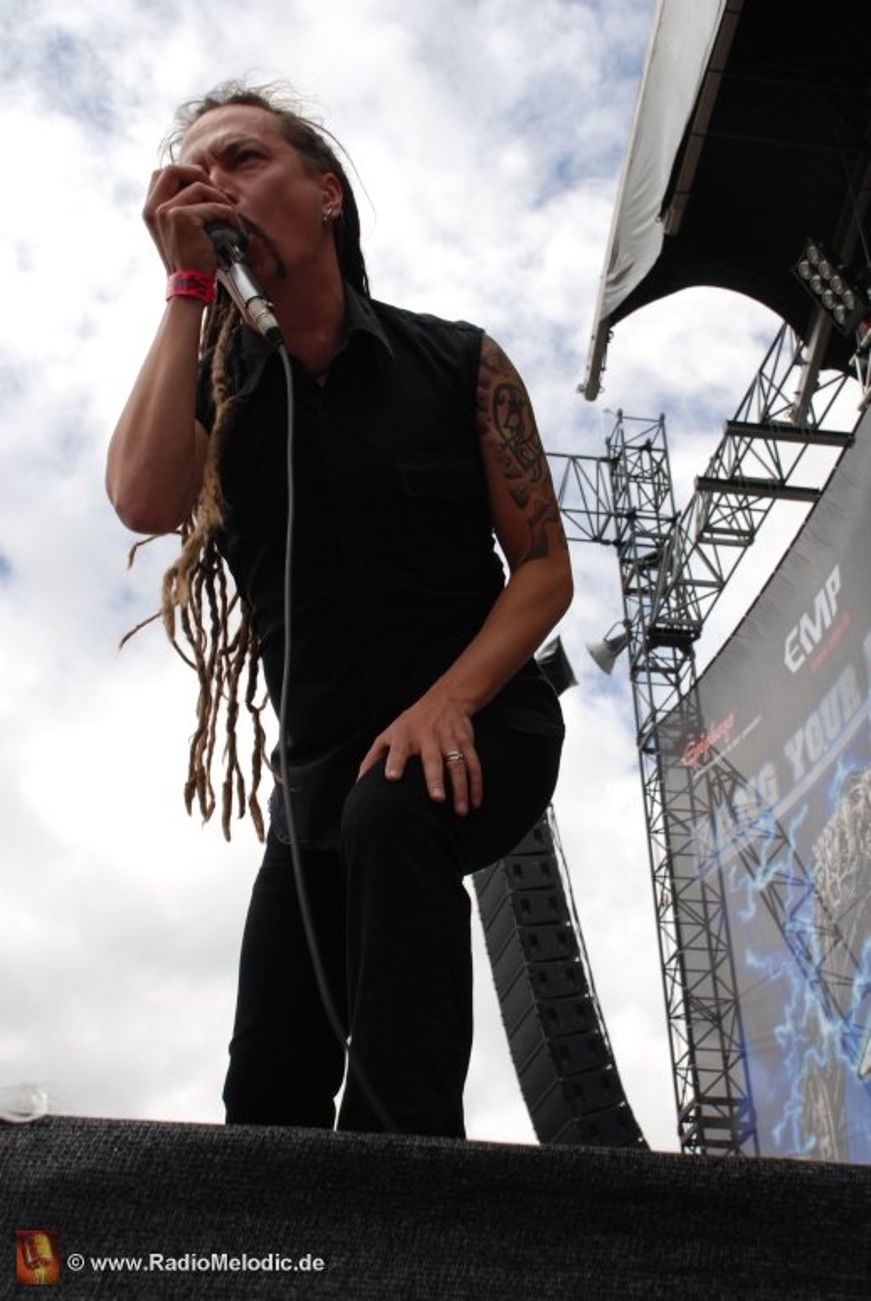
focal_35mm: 48
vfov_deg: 41.1
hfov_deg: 28.1
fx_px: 1737
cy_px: 650
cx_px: 436
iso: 100
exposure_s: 1/200
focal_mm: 32
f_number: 7.1
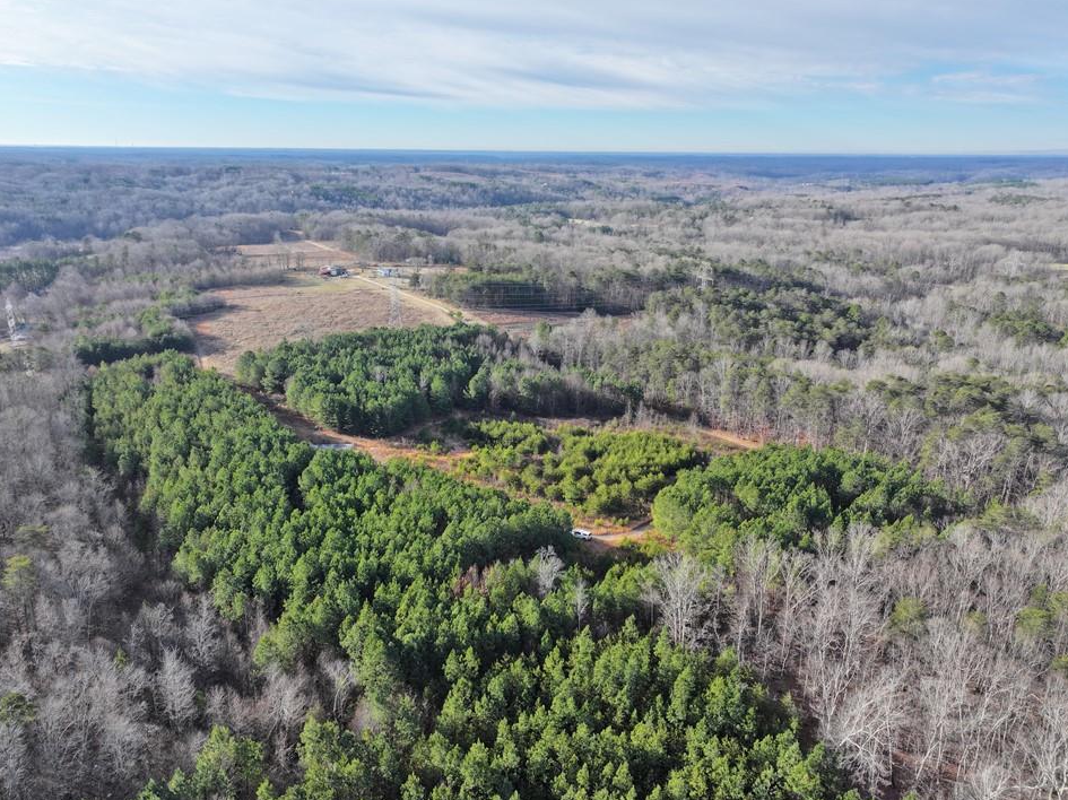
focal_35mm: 26
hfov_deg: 67.3
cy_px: 407
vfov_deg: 53.0
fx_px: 802
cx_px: 504
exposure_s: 1/1250
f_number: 2.8
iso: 410
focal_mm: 12.29
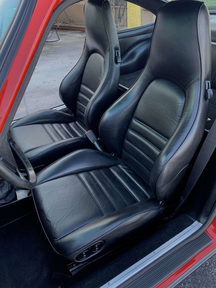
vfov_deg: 67.3
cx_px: 108
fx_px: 216
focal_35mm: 26
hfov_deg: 53.1
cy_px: 144
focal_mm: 4.25
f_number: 1.8
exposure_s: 1/122
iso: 50
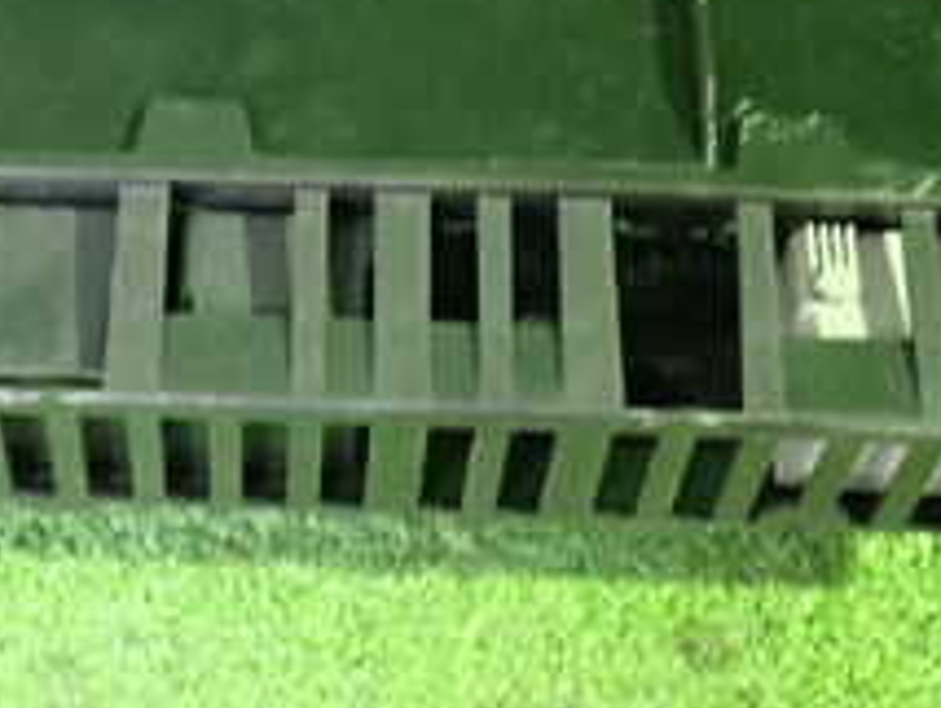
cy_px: 114
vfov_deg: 17.4
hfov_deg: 22.9
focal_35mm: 84
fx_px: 2286
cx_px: 163
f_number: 2.3
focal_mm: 5.4
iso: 800
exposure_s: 1/10
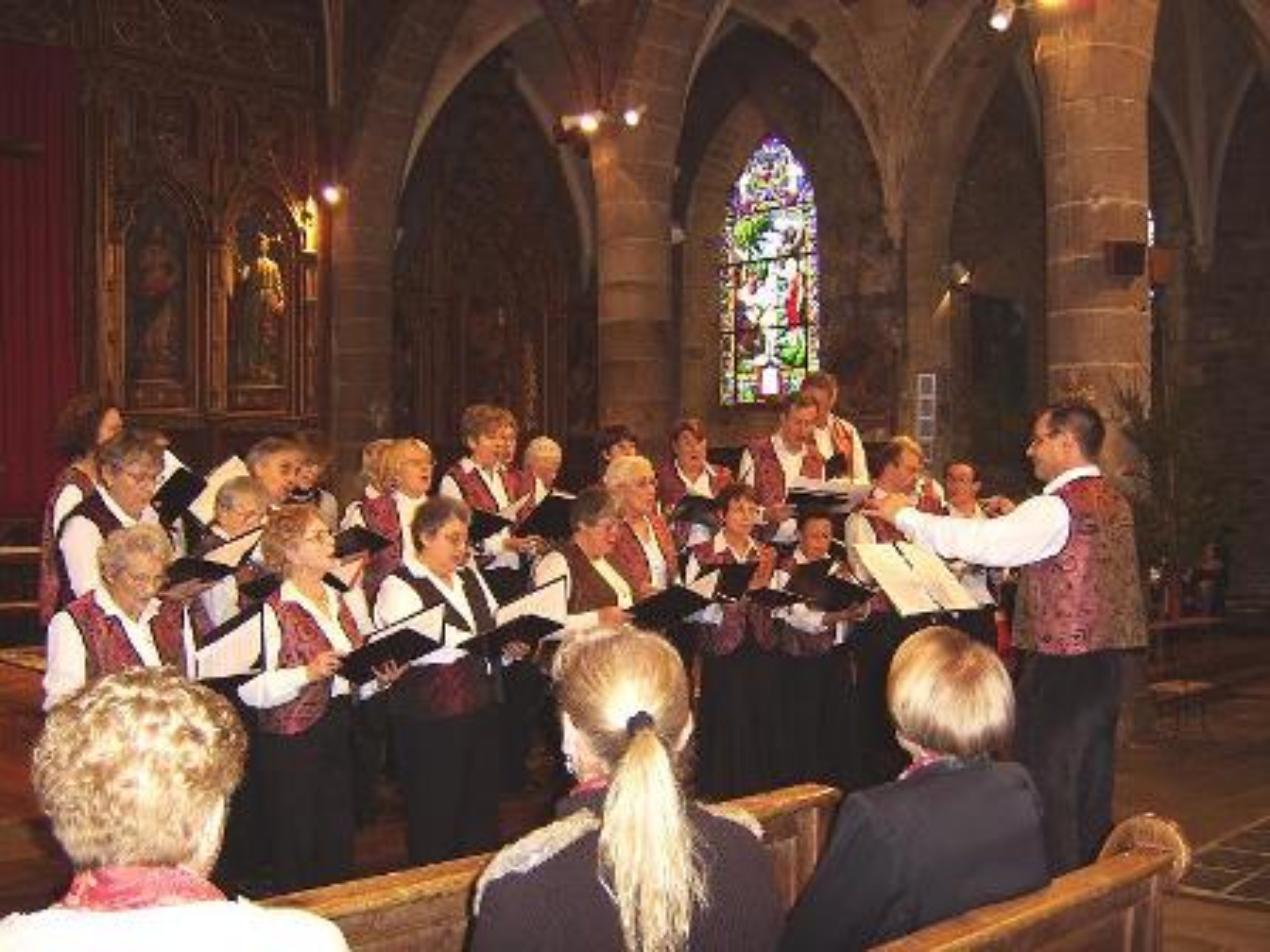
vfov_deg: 45.4
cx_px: 635
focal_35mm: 31
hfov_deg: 58.4
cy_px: 476
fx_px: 1137
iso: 141
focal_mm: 8.13
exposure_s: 1/30
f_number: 2.7
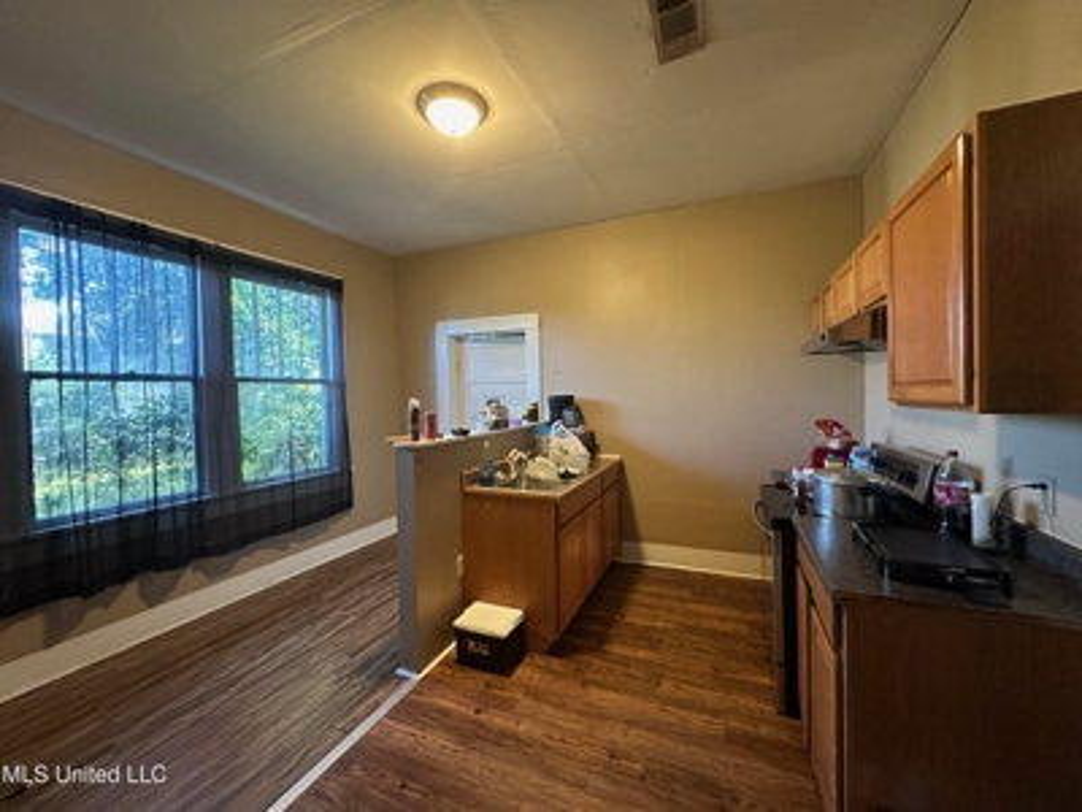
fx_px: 438
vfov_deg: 85.7
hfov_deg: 102.1
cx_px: 541
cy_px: 406
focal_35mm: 14
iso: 800
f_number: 2.2
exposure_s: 1/60
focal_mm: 2.22
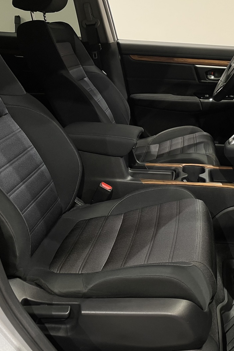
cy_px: 173
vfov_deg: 51.9
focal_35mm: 37
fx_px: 360
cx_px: 149
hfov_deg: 35.7
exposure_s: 1/50
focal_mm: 4.2
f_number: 1.6
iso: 80
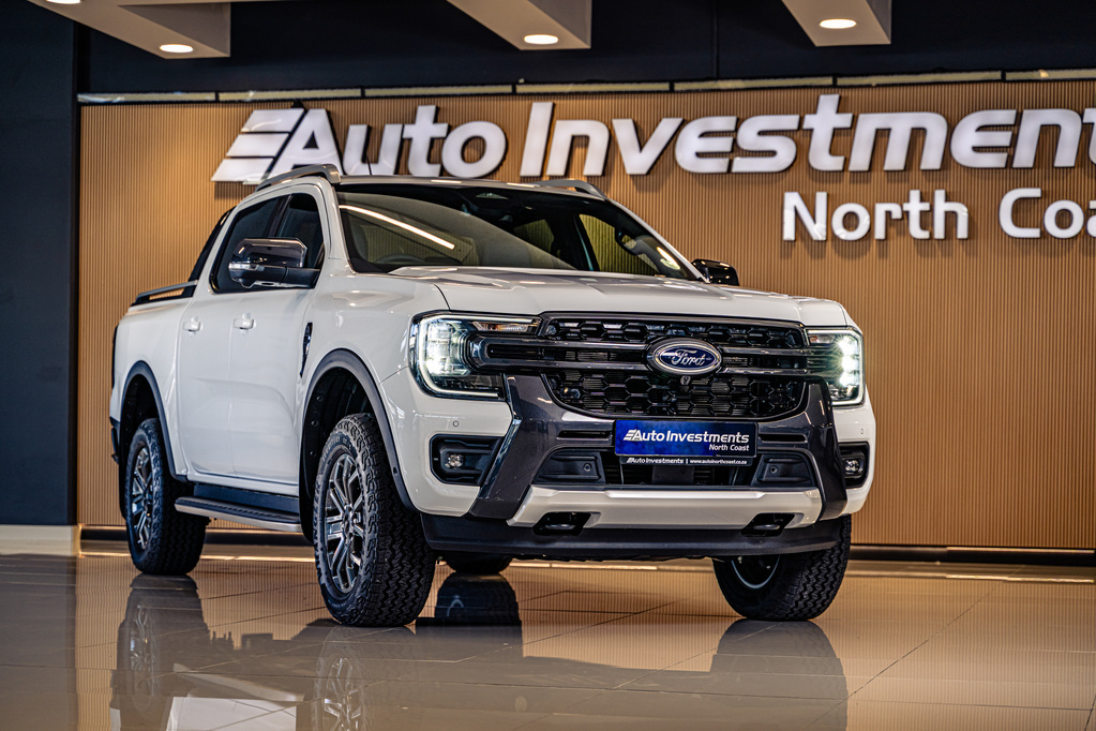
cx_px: 548
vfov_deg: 18.2
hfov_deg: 27.0
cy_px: 366
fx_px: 2283
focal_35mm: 75
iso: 250
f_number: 3.5
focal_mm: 75
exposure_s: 1/200
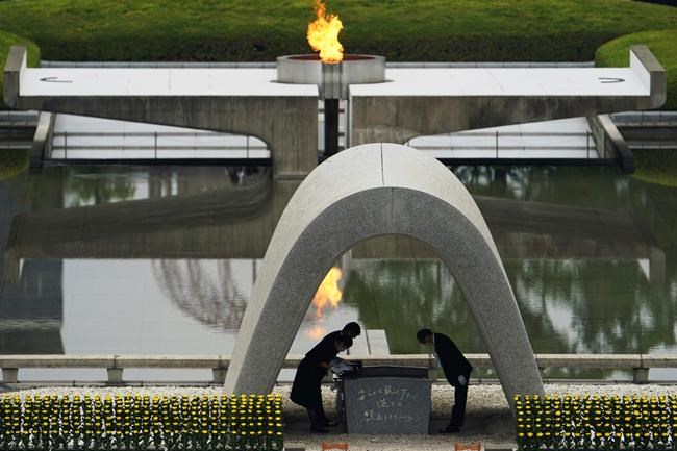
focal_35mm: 470
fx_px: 8836
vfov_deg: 2.9
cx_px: 338
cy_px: 226
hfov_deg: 4.4
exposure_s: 1/500
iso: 320
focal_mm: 470
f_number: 6.3
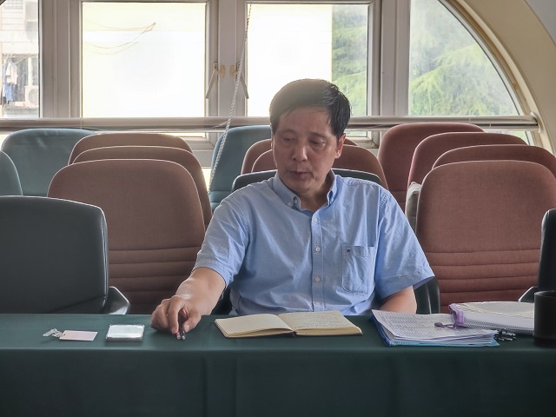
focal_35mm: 127
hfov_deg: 15.5
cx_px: 278
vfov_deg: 11.7
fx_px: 2040
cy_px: 208
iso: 552
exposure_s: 1/50
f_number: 4.1
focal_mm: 22
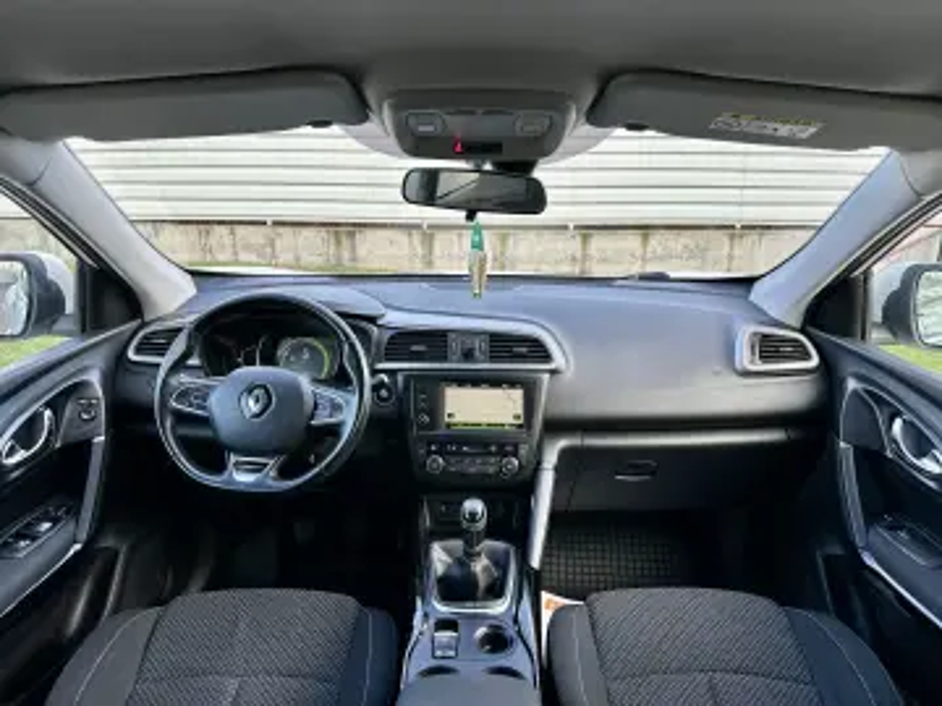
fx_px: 653
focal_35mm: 24
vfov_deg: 56.8
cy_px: 353
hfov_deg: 71.6
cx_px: 471
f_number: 1.78
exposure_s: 1/330
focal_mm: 6.86
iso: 100
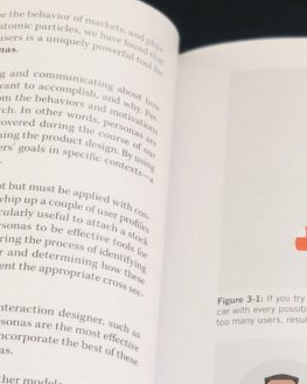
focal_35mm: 158
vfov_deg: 12.2
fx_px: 1795
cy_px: 242
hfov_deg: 9.5
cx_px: 433
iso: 32
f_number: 2.4
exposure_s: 1/60
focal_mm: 6
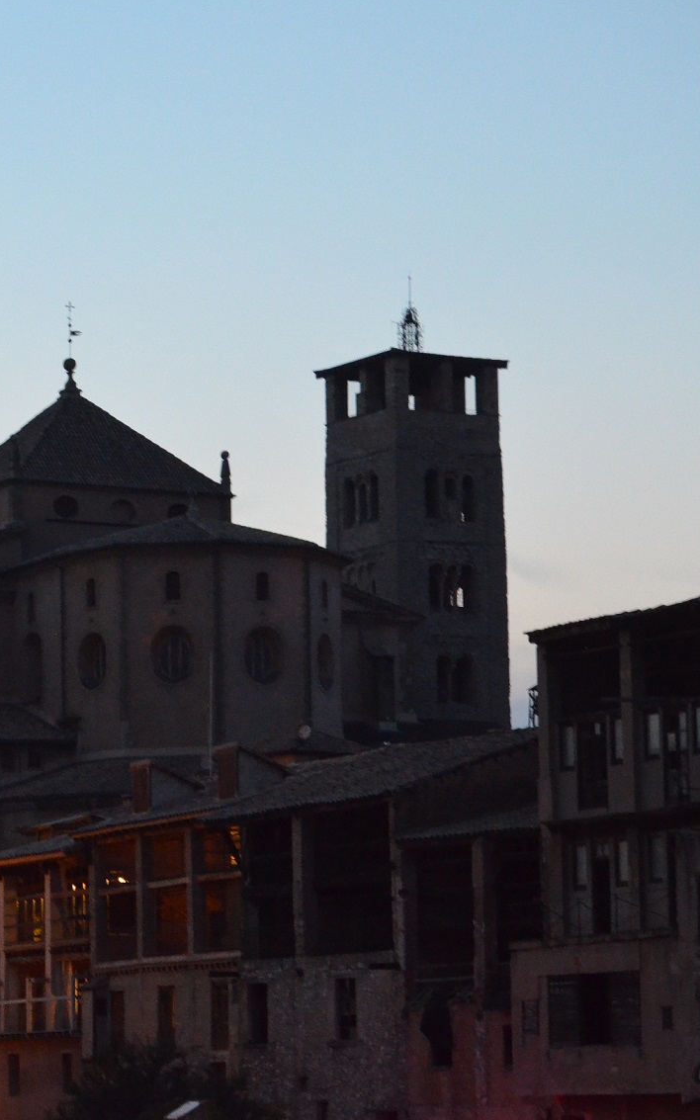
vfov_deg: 16.3
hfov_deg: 10.2
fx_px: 3901
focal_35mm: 128
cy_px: 562
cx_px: 26
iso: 3200
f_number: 5.6
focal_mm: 55
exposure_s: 1/15
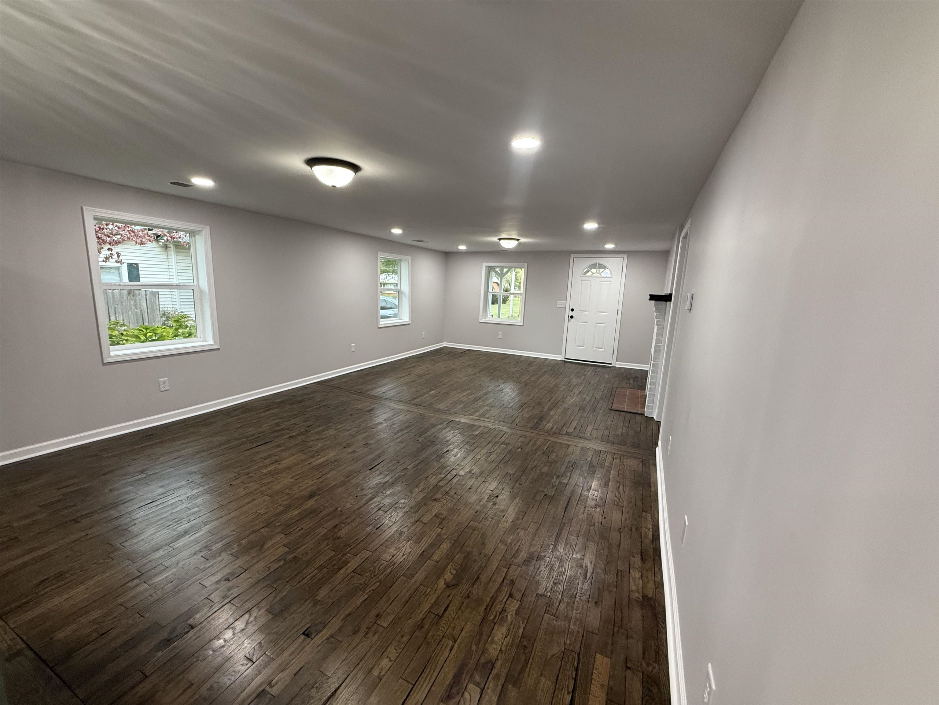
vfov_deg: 85.7
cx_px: 470
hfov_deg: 102.1
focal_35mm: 14
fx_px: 380
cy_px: 352
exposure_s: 1/120
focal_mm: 2.22
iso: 320
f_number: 2.2
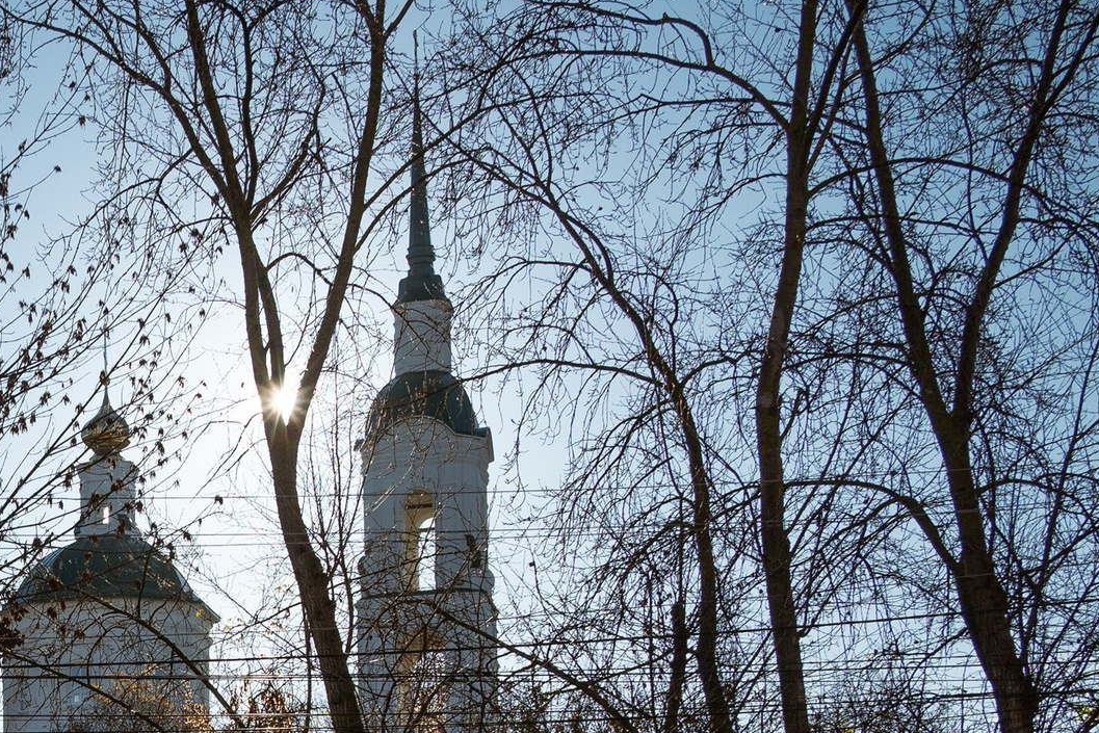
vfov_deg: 20.1
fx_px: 1960
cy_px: 832
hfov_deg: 28.7
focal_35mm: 64
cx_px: -78
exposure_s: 1/1000
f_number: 6.7
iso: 140
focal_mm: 26.5
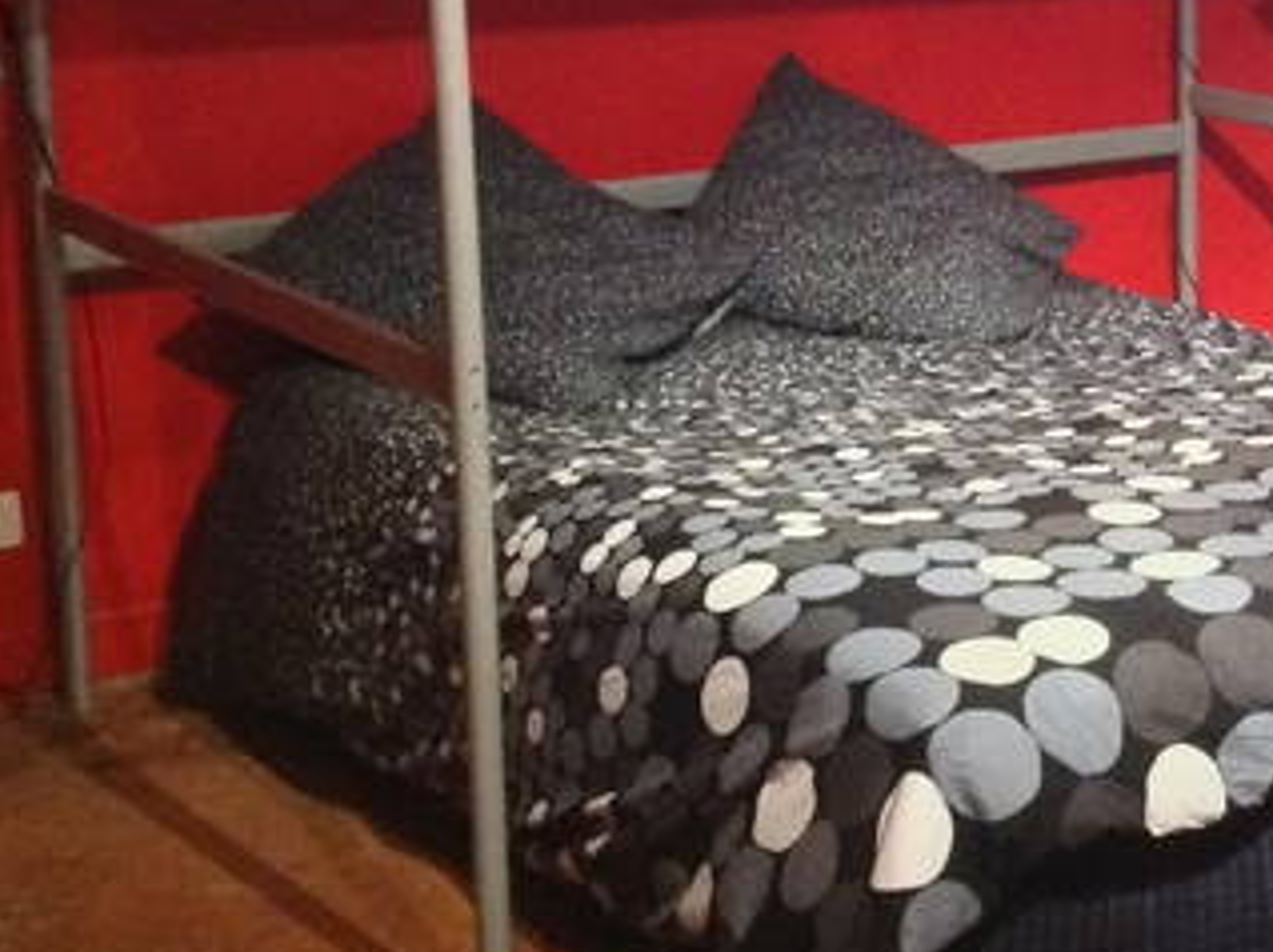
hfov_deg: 21.4
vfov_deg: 16.9
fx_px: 3197
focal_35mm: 87
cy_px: 244
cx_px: 1377
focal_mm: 4.28
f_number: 2.4
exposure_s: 1/15
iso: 800
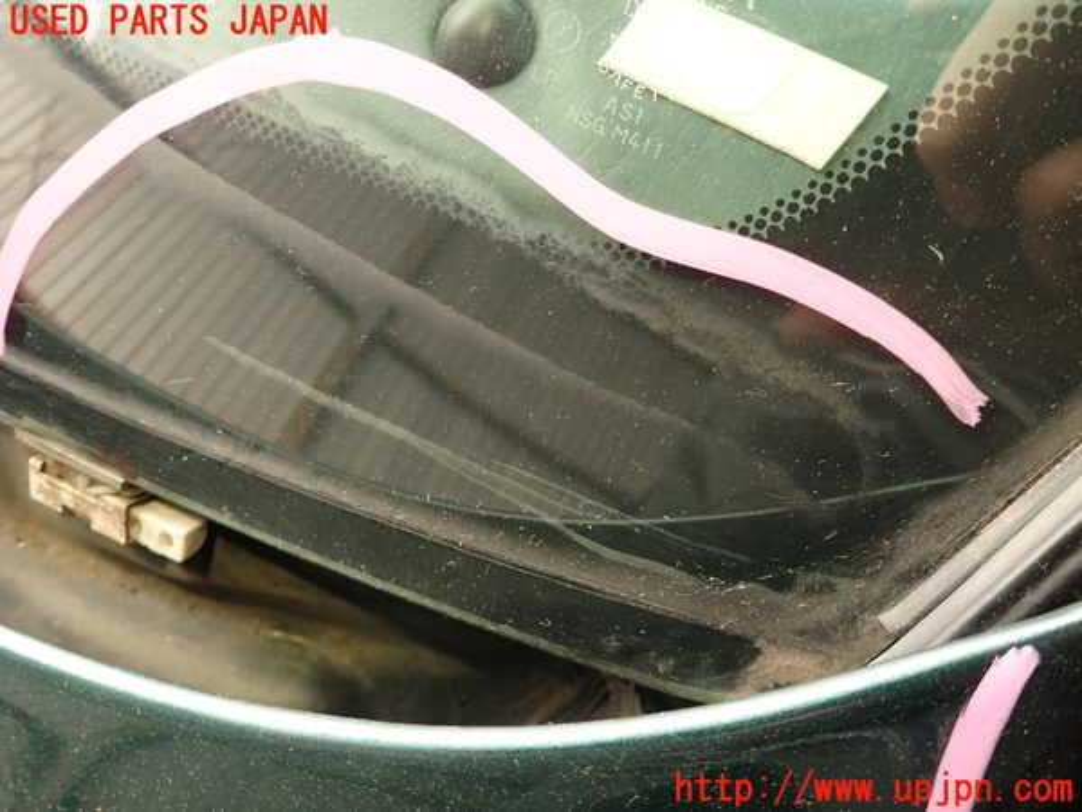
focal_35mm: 25
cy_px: 406
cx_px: 541
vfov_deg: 54.9
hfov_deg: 69.4
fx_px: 781
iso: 200
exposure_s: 1/50
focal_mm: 4.5
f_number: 2
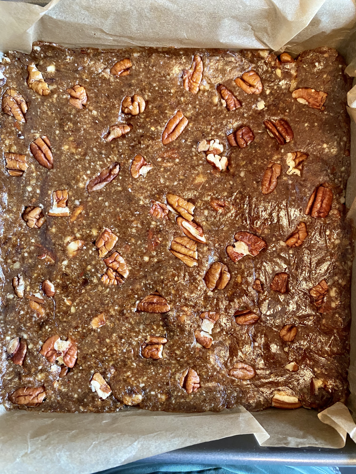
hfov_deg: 53.1
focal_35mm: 26
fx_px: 357
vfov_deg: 67.3
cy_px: 237
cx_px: 178
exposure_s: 1/40
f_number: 1.8
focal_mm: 4.25
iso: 500
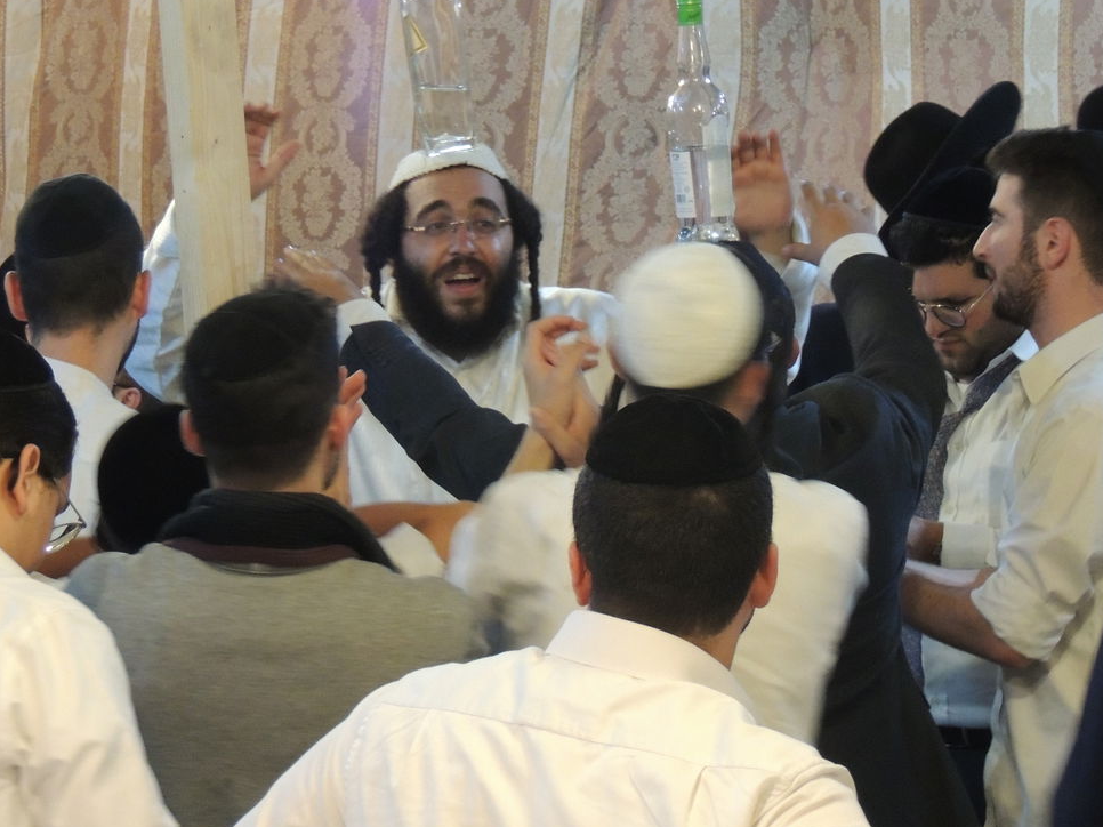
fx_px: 5543
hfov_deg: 11.4
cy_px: 282
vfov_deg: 8.5
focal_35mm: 174
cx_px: 614
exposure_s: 1/25
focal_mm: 21.4
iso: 800
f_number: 4.2
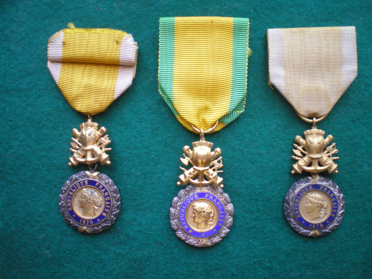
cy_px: 140
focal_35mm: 38
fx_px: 408
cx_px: 186
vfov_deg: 37.7
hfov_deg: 49.0
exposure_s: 1/15
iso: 400
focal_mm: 6.3
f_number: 3.1
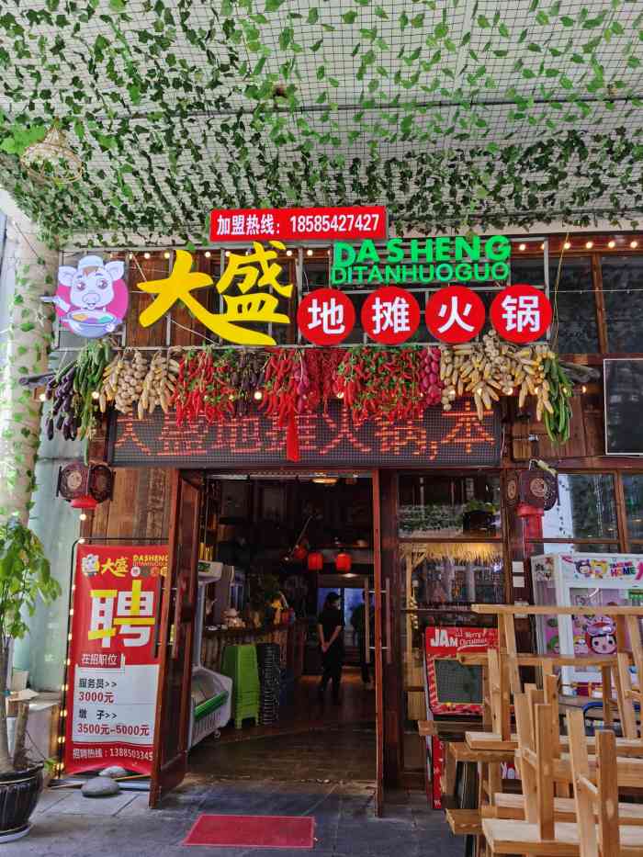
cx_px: 322
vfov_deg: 65.3
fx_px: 669
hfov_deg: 51.4
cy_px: 428
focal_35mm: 27
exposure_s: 1/714
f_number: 1.6
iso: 50
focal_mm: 5.56
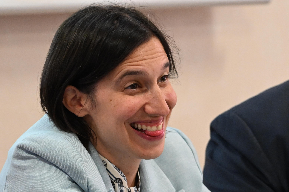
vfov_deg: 9.3
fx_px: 1188
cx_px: 144
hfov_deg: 13.9
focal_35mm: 148
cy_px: 96
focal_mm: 99
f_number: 4
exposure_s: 1/250
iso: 2500
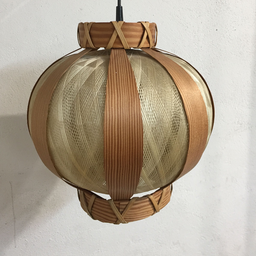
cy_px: 89
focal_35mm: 35
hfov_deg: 47.2
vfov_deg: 46.6
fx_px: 293
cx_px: 129
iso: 160
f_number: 2.2
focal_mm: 4.15
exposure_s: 1/33
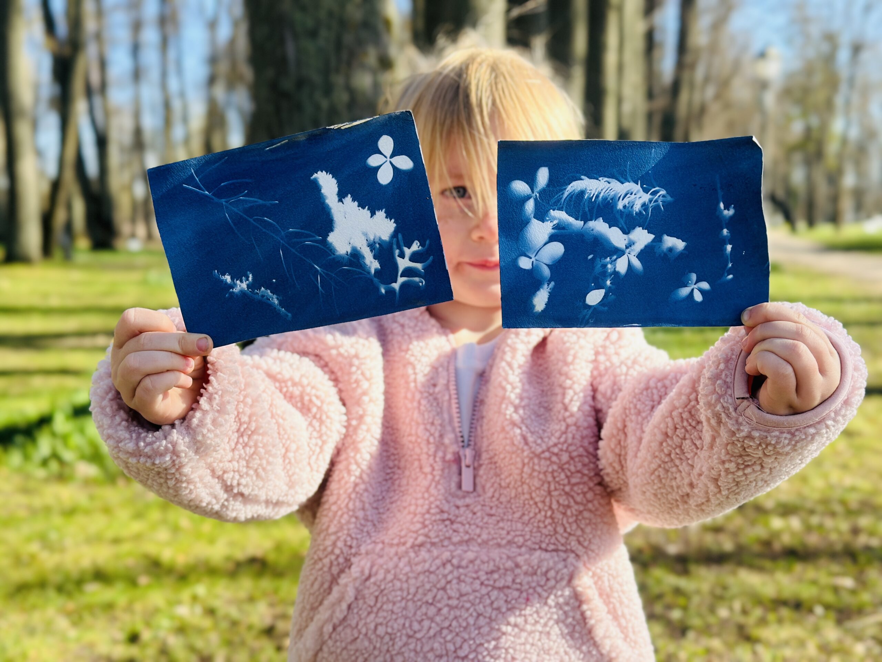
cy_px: 331
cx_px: 441
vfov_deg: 30.3
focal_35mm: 48
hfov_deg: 39.7
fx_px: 1223
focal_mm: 6.86
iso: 80
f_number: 1.78
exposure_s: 1/1815
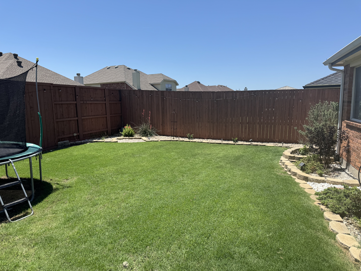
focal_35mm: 24
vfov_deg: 56.8
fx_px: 250
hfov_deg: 71.6
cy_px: 136
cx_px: 180
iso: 80
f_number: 1.78
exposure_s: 1/3802
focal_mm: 6.76
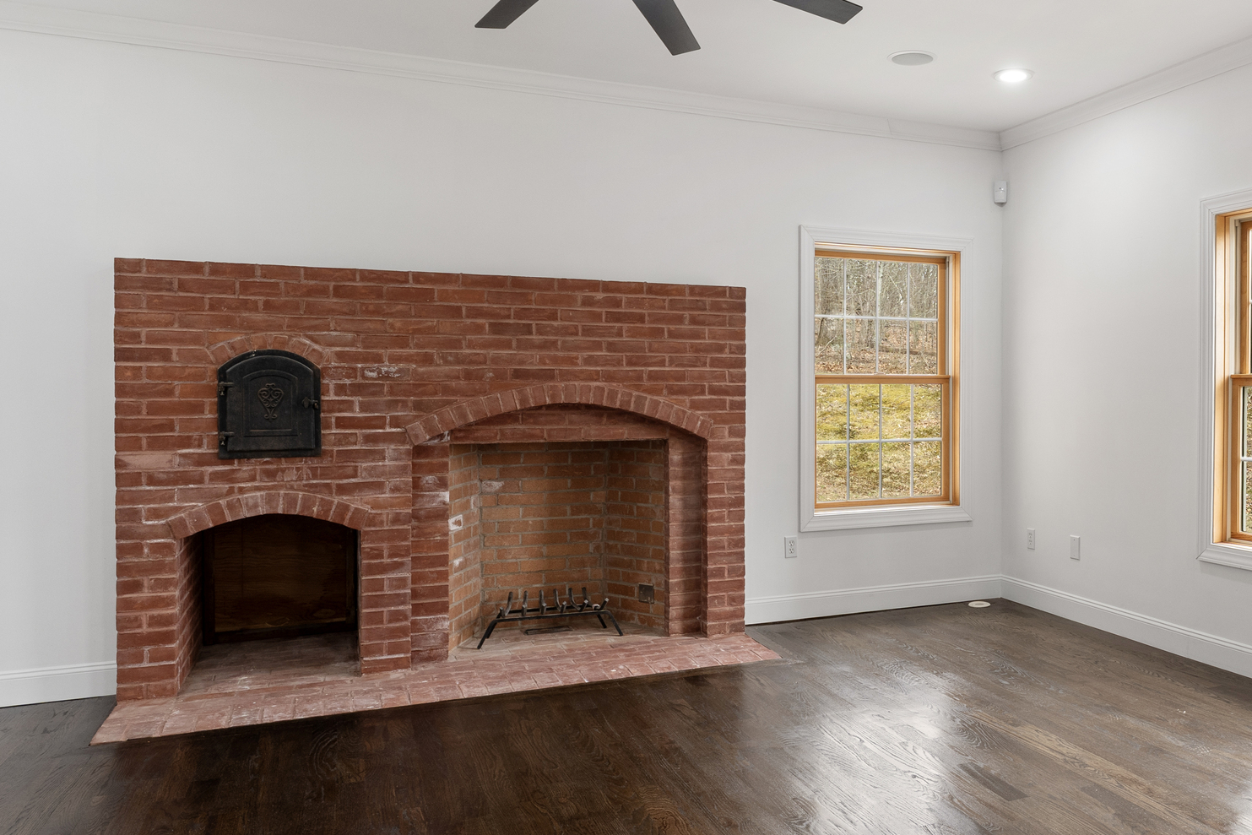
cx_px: 870
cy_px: 422
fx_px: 1009
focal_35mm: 29
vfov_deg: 45.0
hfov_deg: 61.5
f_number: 8
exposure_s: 1/8
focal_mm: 14
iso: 320
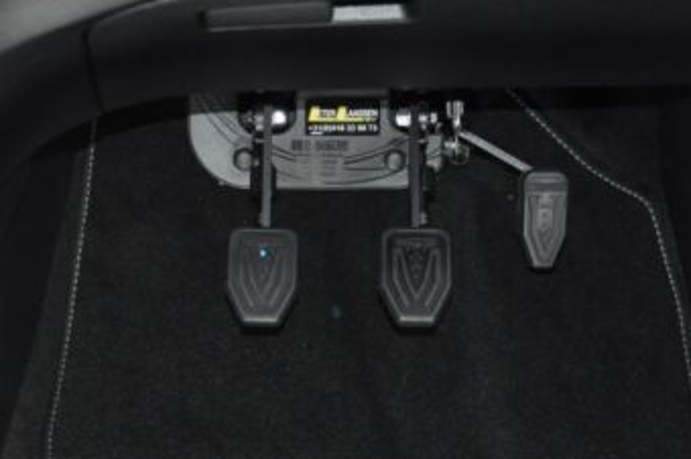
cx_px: 293
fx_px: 1687
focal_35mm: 88
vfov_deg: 15.5
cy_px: 227
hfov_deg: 23.1
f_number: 4.2
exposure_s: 1/60
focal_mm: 26
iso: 800
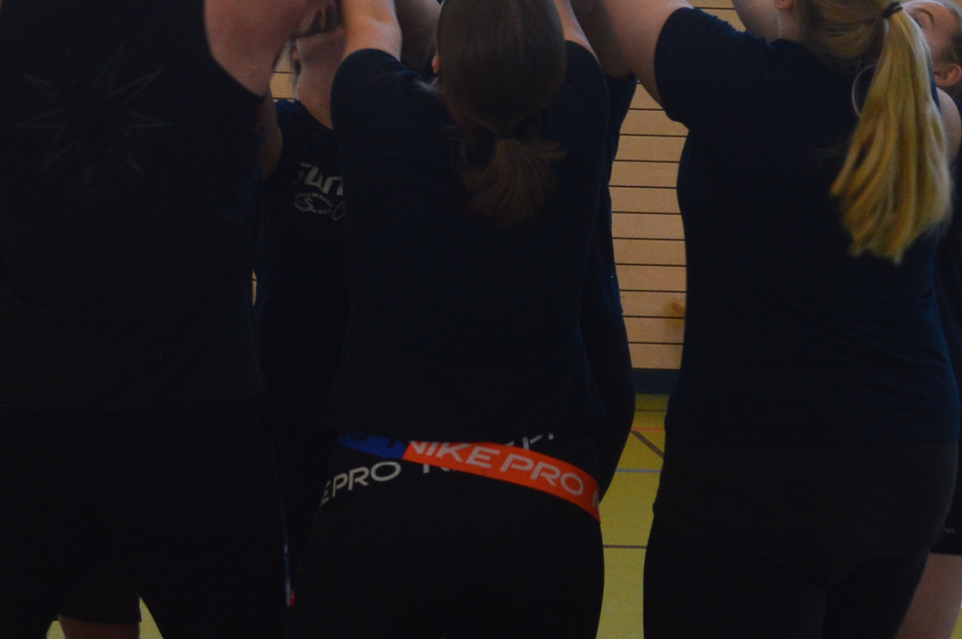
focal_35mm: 124
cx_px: 166
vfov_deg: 10.7
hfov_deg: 16.4
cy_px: -286
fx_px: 3311
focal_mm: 28
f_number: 8
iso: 400
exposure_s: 1/80
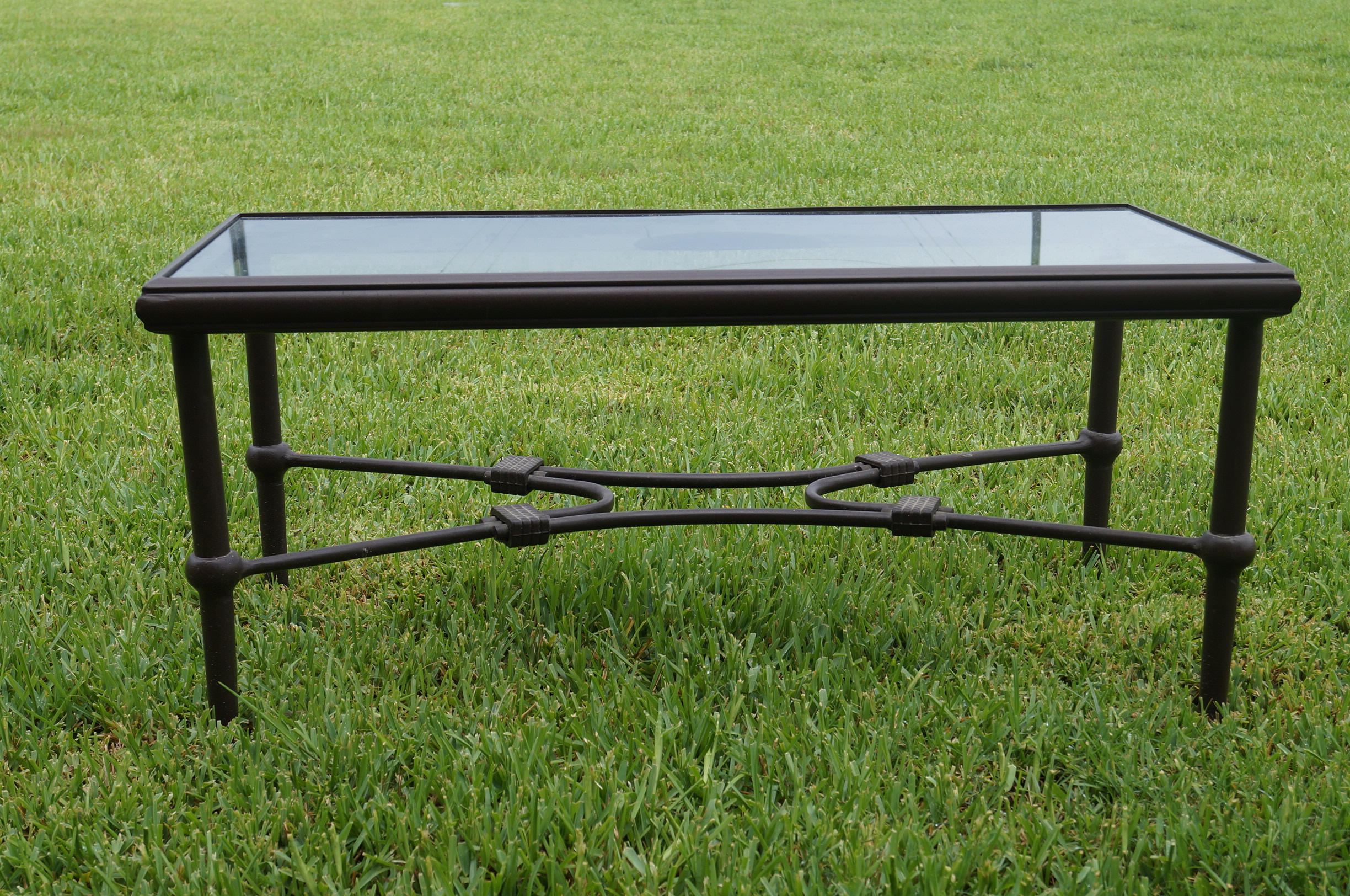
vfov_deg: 25.7
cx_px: 675
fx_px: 1966
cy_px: 448
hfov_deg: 37.9
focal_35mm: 52
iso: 100
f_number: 8
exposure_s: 1/160
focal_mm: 35
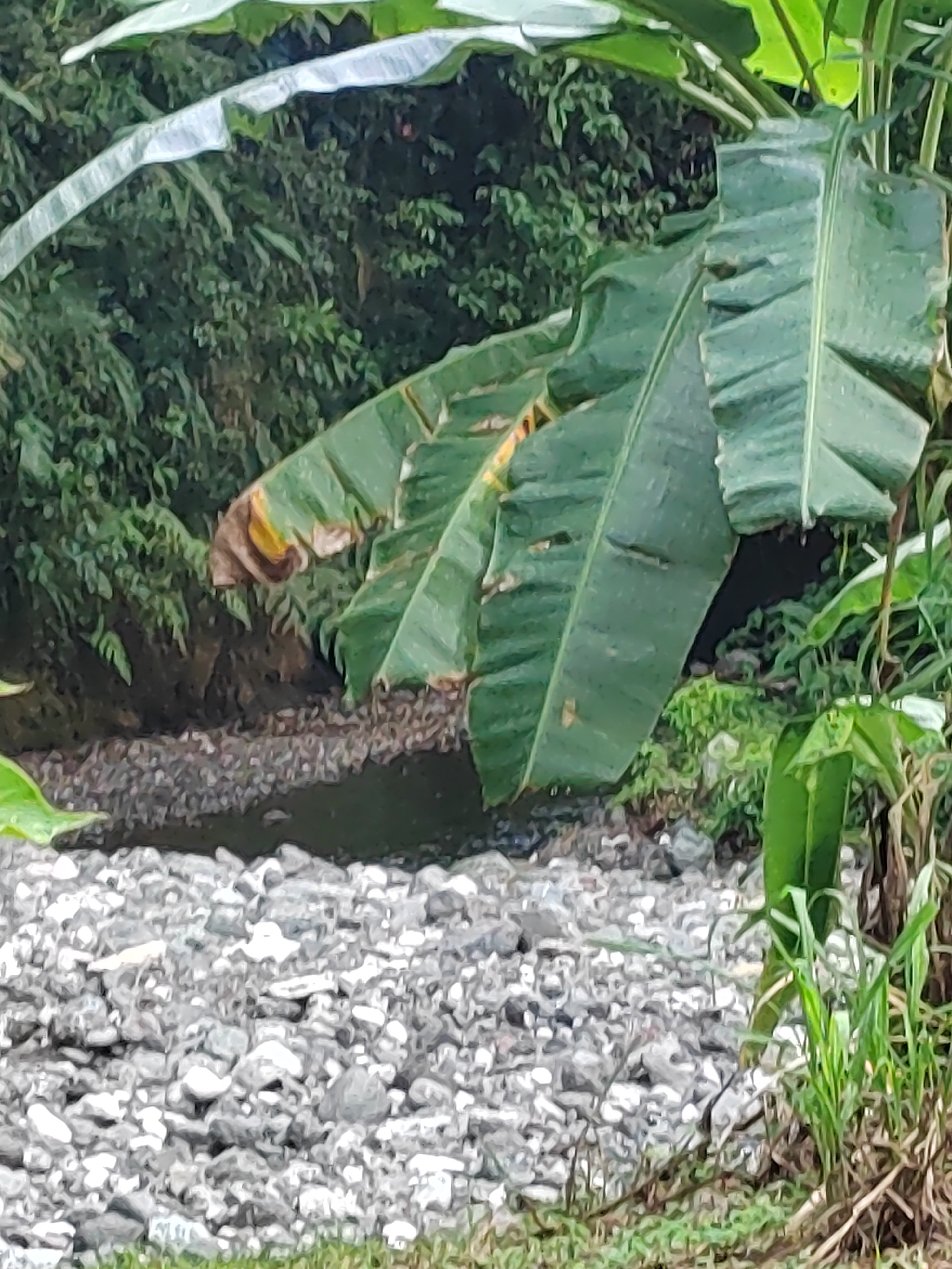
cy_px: 634
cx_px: 476
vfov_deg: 8.6
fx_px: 8471
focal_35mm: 231
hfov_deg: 6.4
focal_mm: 5.52
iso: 125
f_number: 1.9
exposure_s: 1/100
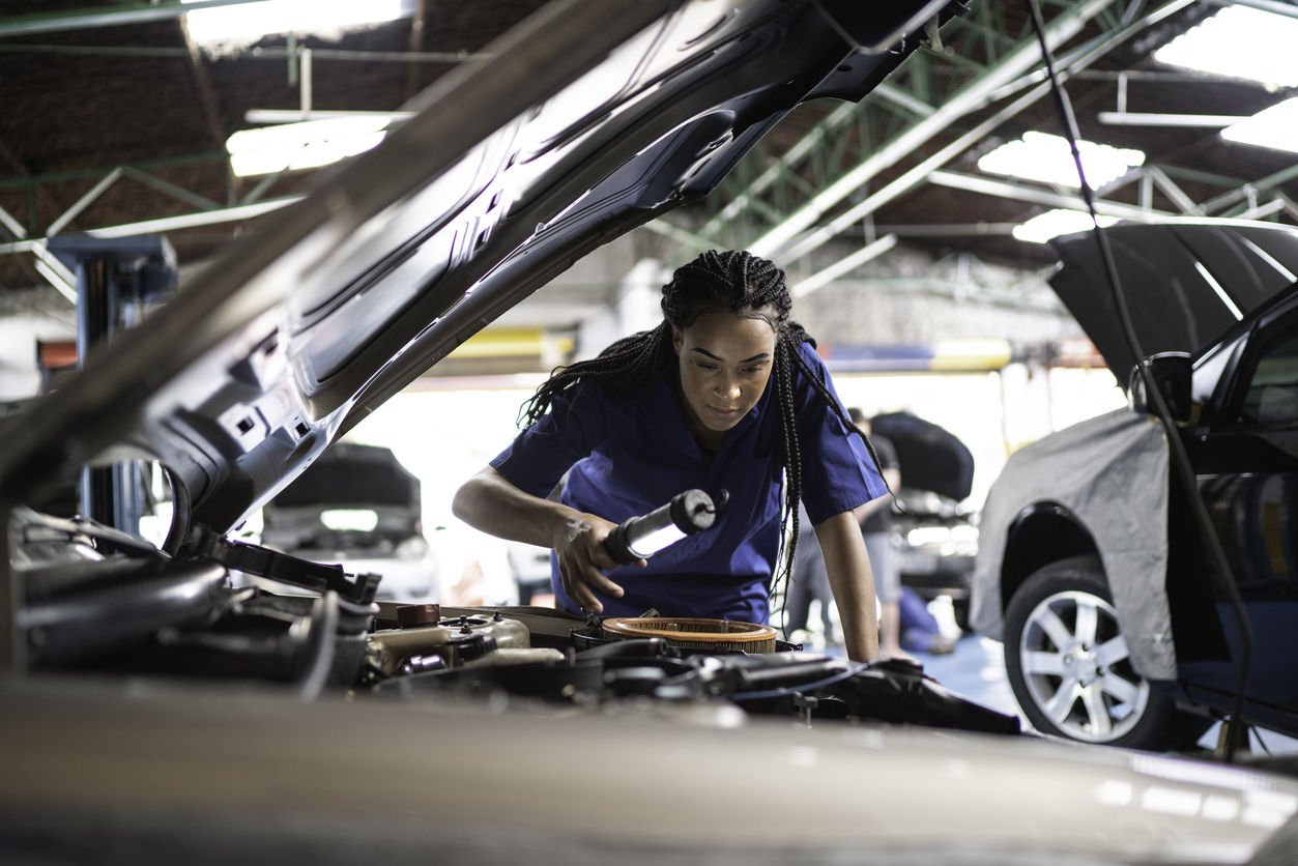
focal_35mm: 35
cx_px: 649
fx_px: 1262
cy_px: 433
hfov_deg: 54.4
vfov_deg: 37.9
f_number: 1.4
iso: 250
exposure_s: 1/320
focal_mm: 35
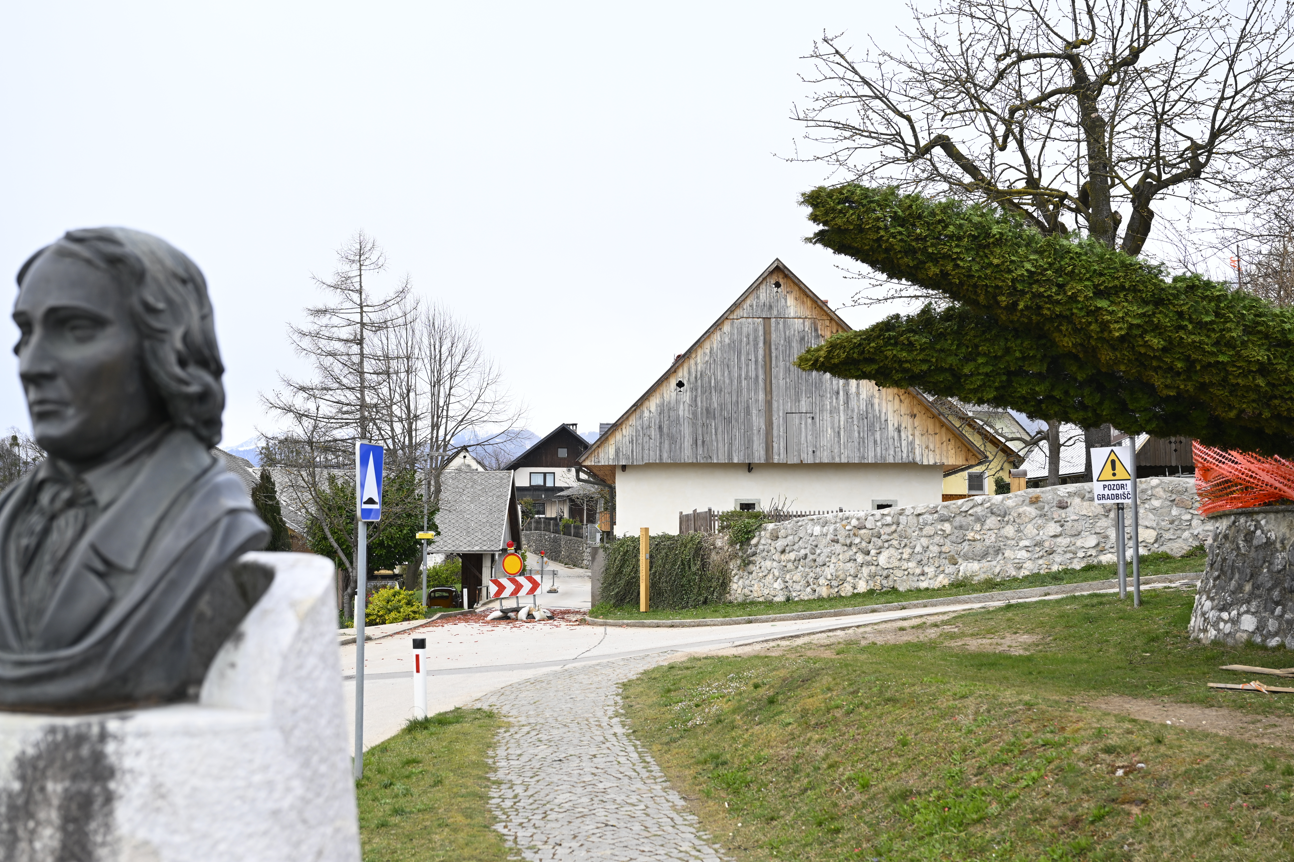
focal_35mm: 42
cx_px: 612
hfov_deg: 46.4
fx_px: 1510
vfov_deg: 31.9
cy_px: 404
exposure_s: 1/400
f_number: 4
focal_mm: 35
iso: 160
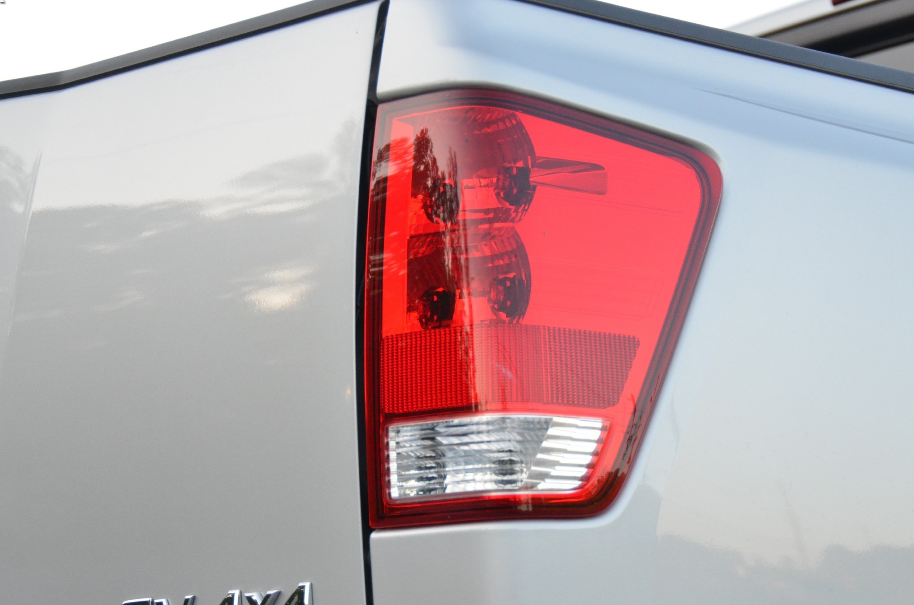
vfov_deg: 11.7
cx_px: 453
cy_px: 346
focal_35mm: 117
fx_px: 2954
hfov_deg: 17.6
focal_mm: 65
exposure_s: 1/500
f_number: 5
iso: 1600
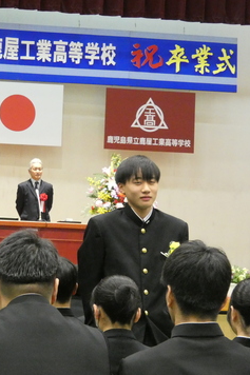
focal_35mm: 101
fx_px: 1053
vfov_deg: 20.2
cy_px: 189
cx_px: 9
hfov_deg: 13.4
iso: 1600
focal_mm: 12.9
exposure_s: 1/40
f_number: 4.3
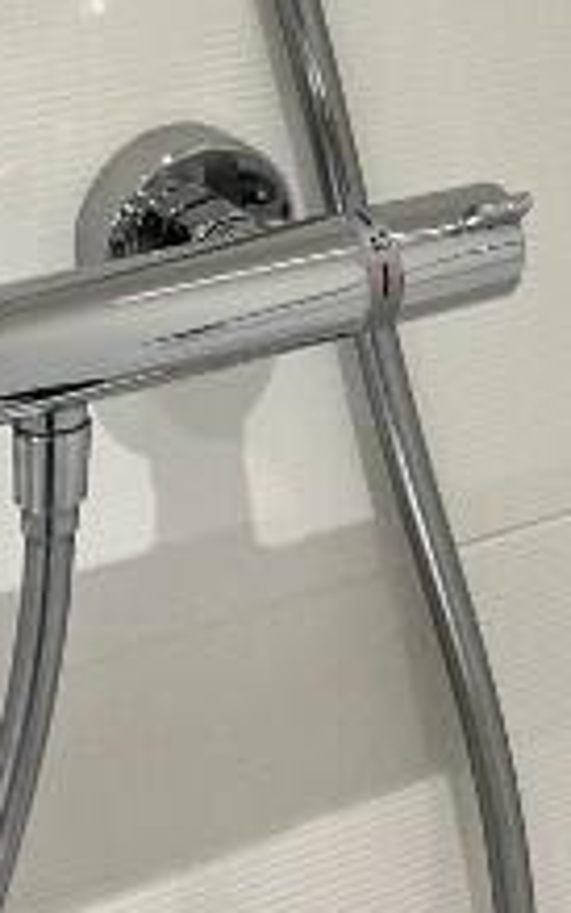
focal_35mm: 129
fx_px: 3210
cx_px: 971
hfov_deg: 9.7
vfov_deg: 14.5
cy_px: -642
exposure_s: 1/100
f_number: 1.6
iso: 125
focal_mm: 5.1
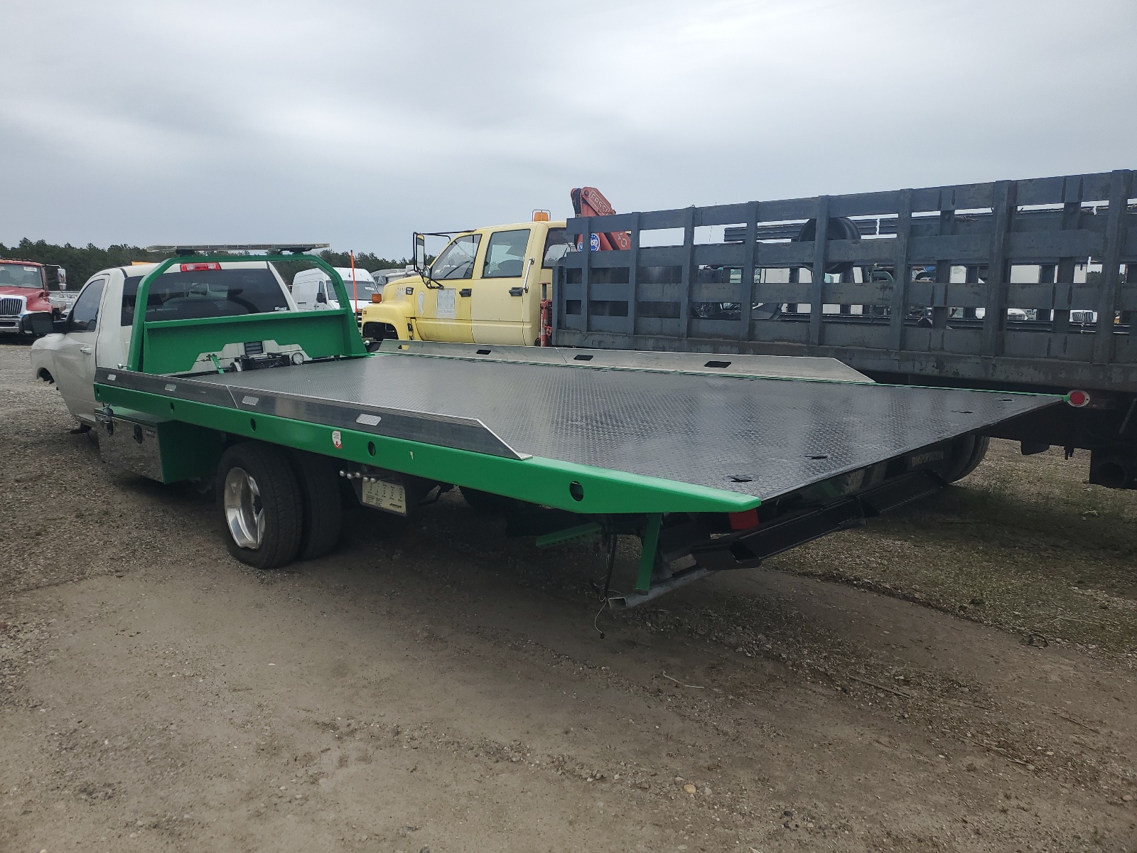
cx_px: 568
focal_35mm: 26
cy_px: 426
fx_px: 854
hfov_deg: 67.3
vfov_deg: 53.1
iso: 50
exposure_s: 1/588
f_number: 1.5
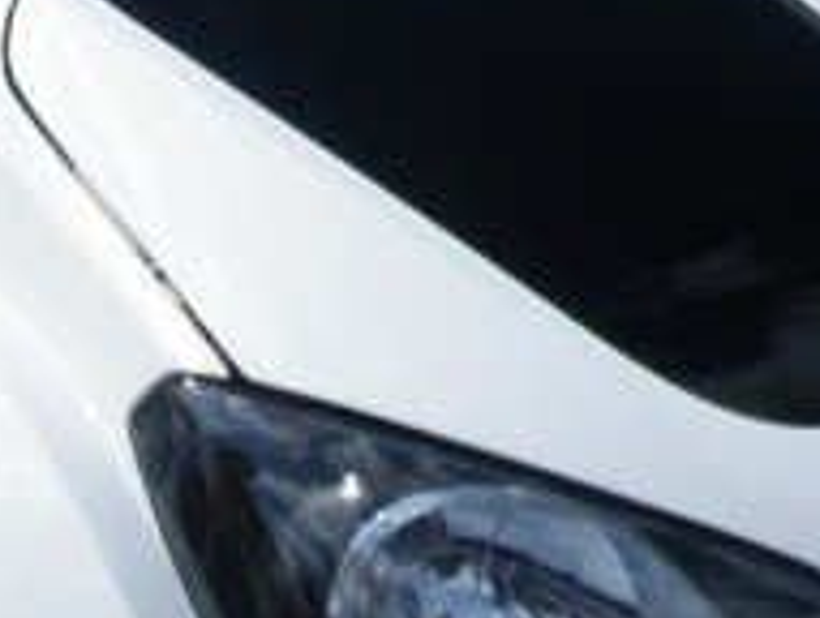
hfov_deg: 16.5
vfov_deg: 12.1
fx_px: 2777
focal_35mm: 117
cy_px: -343
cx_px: 34
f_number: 3.5
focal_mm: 5.1
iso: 80
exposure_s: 1/1500
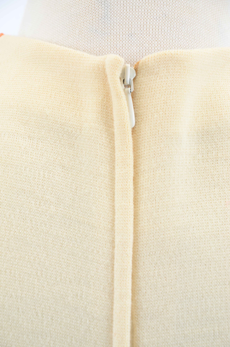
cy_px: 174
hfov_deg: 8.7
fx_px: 1516
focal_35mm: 158
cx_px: 115
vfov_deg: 13.1
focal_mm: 105
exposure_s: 1/80
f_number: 7.1
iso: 160
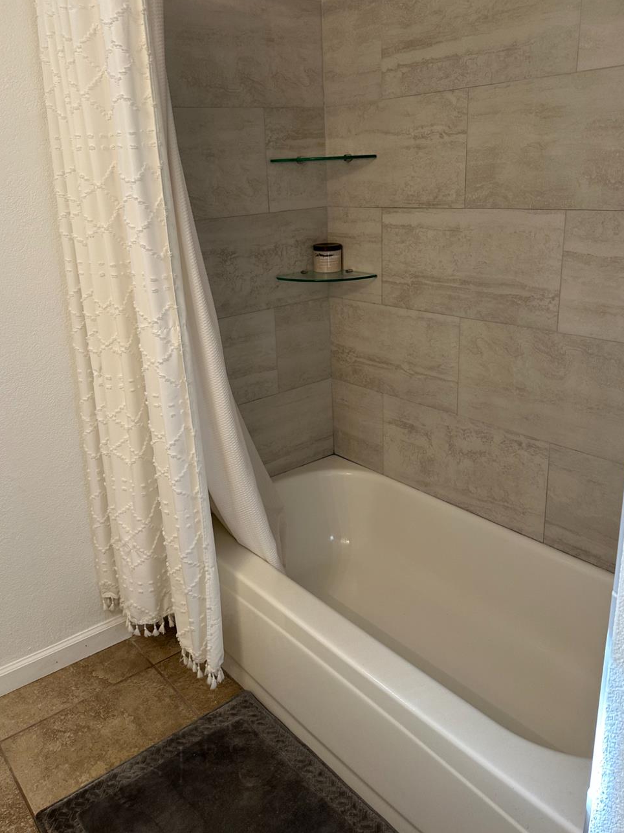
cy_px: 387
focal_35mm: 28
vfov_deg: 63.4
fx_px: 673
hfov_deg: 49.7
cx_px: 288
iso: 125
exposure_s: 1/60
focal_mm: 6.86
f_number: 1.78
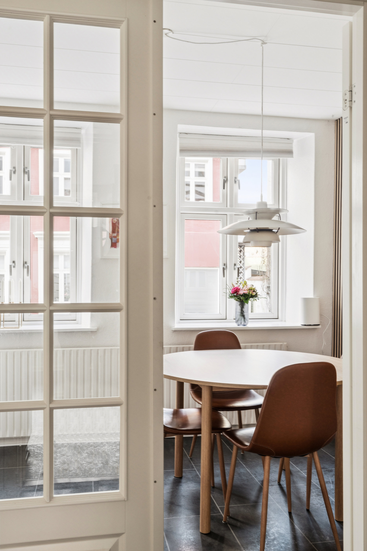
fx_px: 505
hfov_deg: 40.0
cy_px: 276
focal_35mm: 33
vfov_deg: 57.2
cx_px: 184
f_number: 13
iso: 800
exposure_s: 1/8
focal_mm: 33
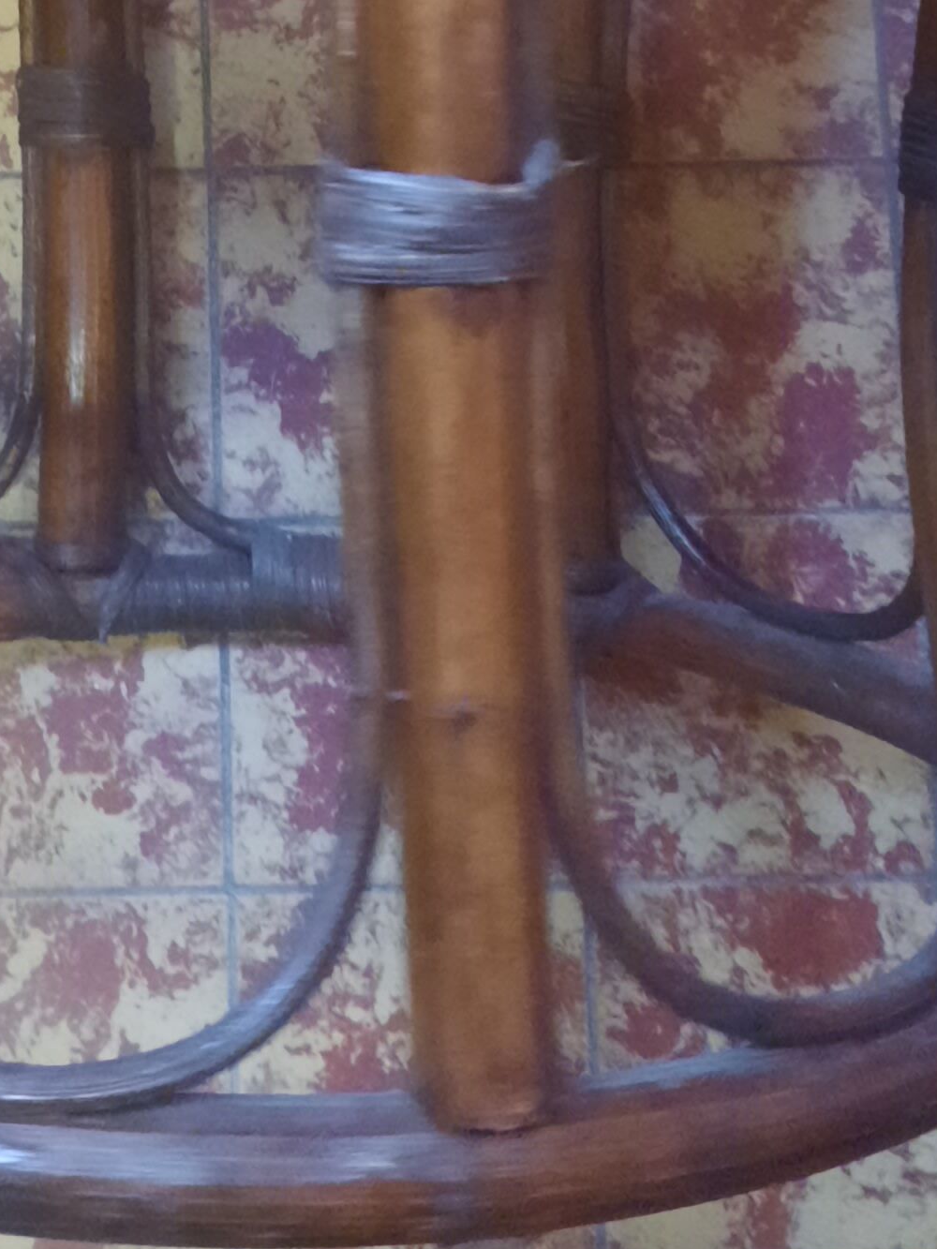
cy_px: -196
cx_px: 167
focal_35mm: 75
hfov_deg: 19.4
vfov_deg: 24.0
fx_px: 2706
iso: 640
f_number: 2
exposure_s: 1/25
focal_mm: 4.6
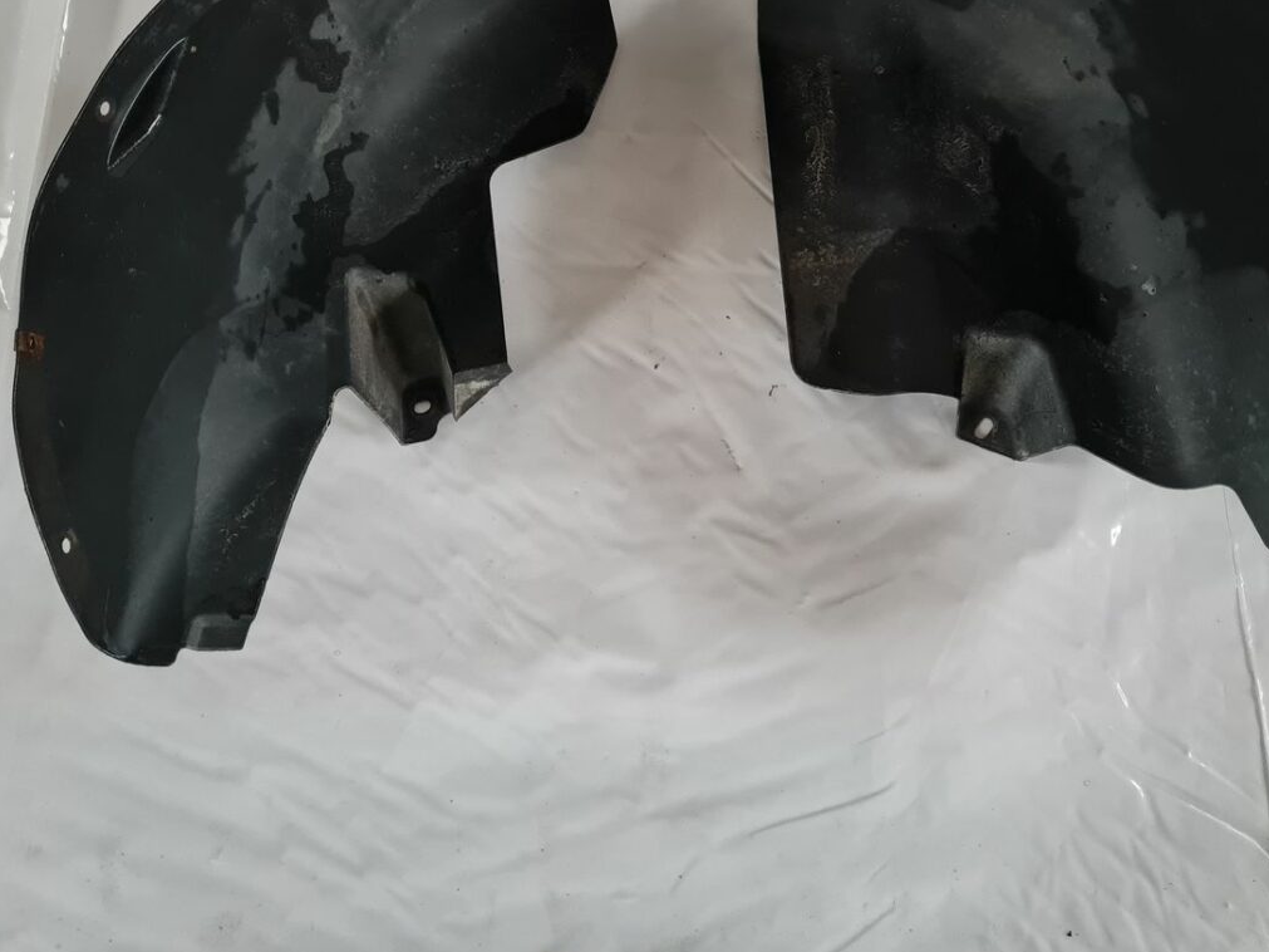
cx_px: 715
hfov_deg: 51.2
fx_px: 1320
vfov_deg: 39.0
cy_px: 294
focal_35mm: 36
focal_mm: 5.4
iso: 640
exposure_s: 1/33
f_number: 1.8
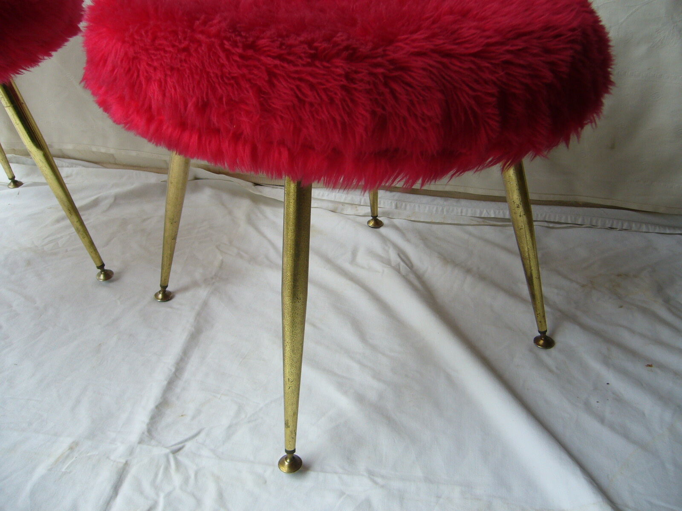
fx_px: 690
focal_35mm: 35
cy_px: 256
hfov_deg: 52.6
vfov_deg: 40.7
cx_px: 341
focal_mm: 5.8
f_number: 2.8
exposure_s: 1/40
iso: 80
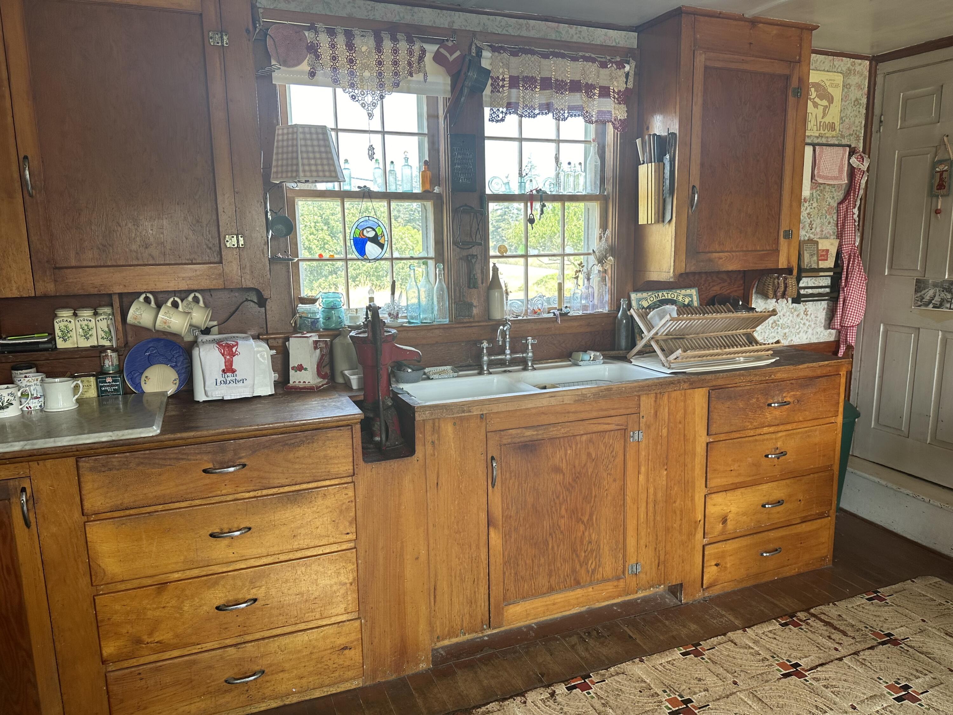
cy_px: 358
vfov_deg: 56.8
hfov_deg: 71.6
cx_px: 476
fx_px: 661
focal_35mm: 24
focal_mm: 6.86
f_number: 1.78
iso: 100
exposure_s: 1/121
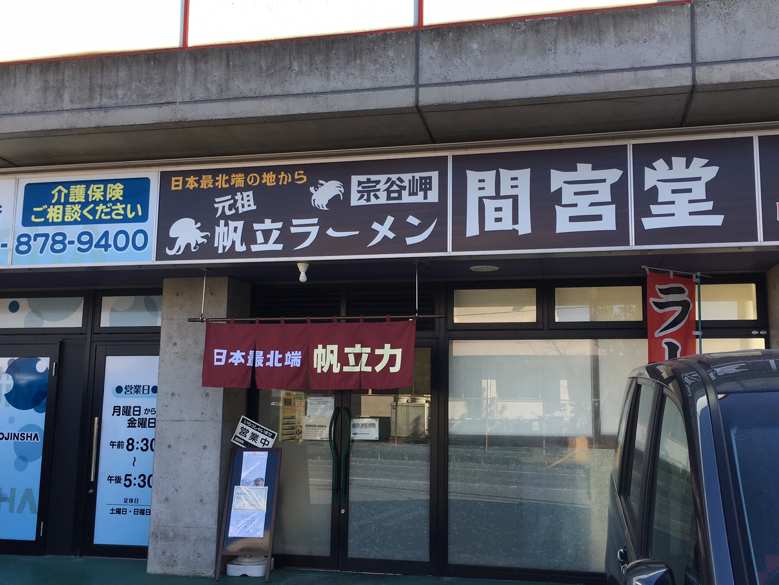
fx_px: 788
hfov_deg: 52.6
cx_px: 403
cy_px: 302
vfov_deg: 40.7
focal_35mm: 35
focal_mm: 4.15
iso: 25
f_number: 2.2
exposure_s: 1/323
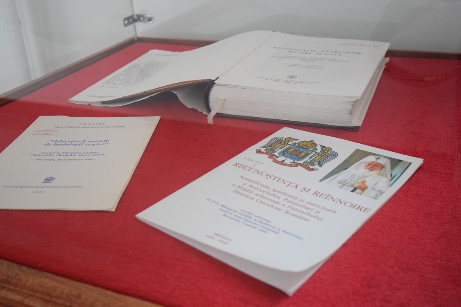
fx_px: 512
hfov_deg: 48.4
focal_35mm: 40
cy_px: 140
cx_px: 207
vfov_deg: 33.4
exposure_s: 1/60
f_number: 4.5
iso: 3200
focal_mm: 24
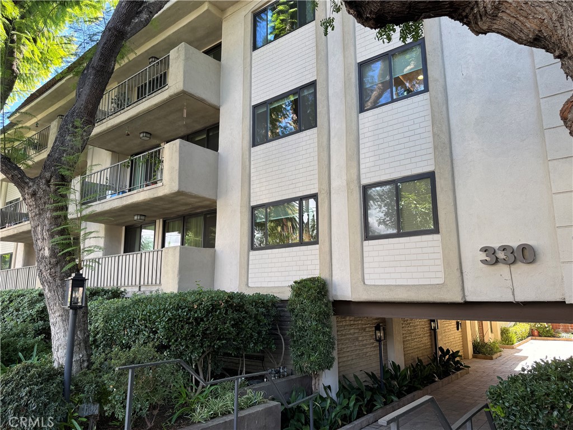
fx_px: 397
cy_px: 215
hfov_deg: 71.6
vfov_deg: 56.8
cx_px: 286
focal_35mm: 24
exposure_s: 1/166
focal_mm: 6.76
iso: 64
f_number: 1.78
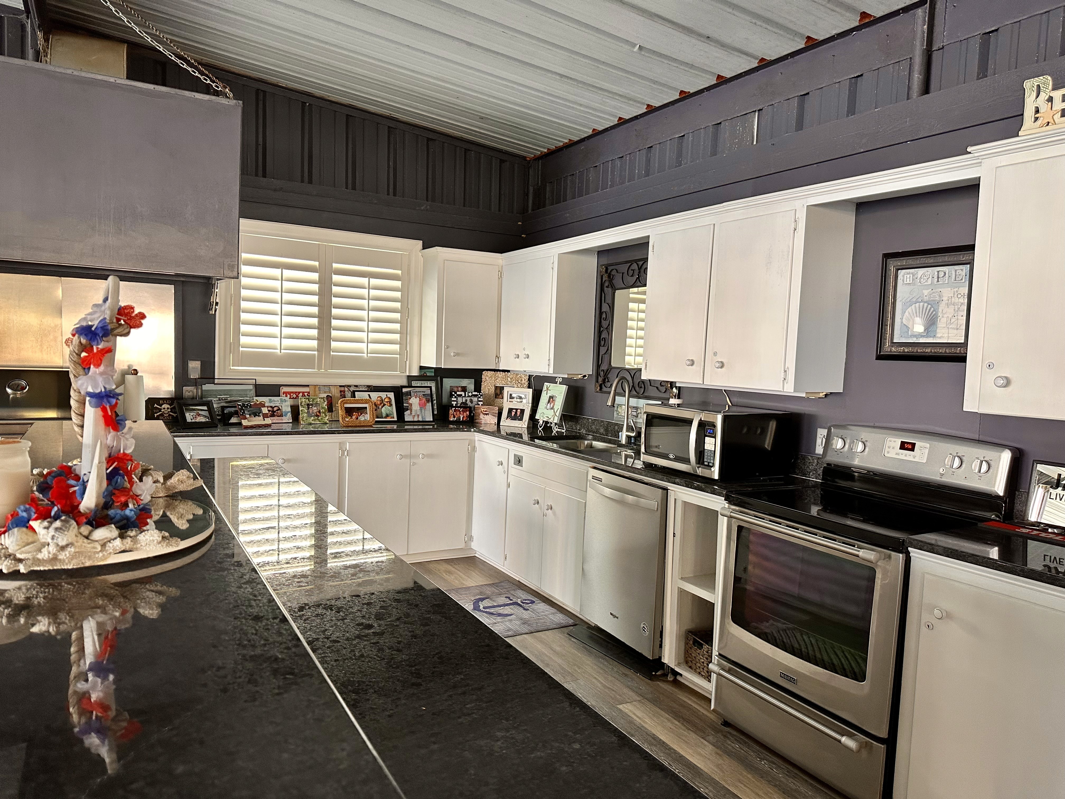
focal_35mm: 24
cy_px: 400
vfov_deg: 56.8
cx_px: 532
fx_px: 738
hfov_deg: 71.6
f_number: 1.78
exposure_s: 1/120
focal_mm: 6.86
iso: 200
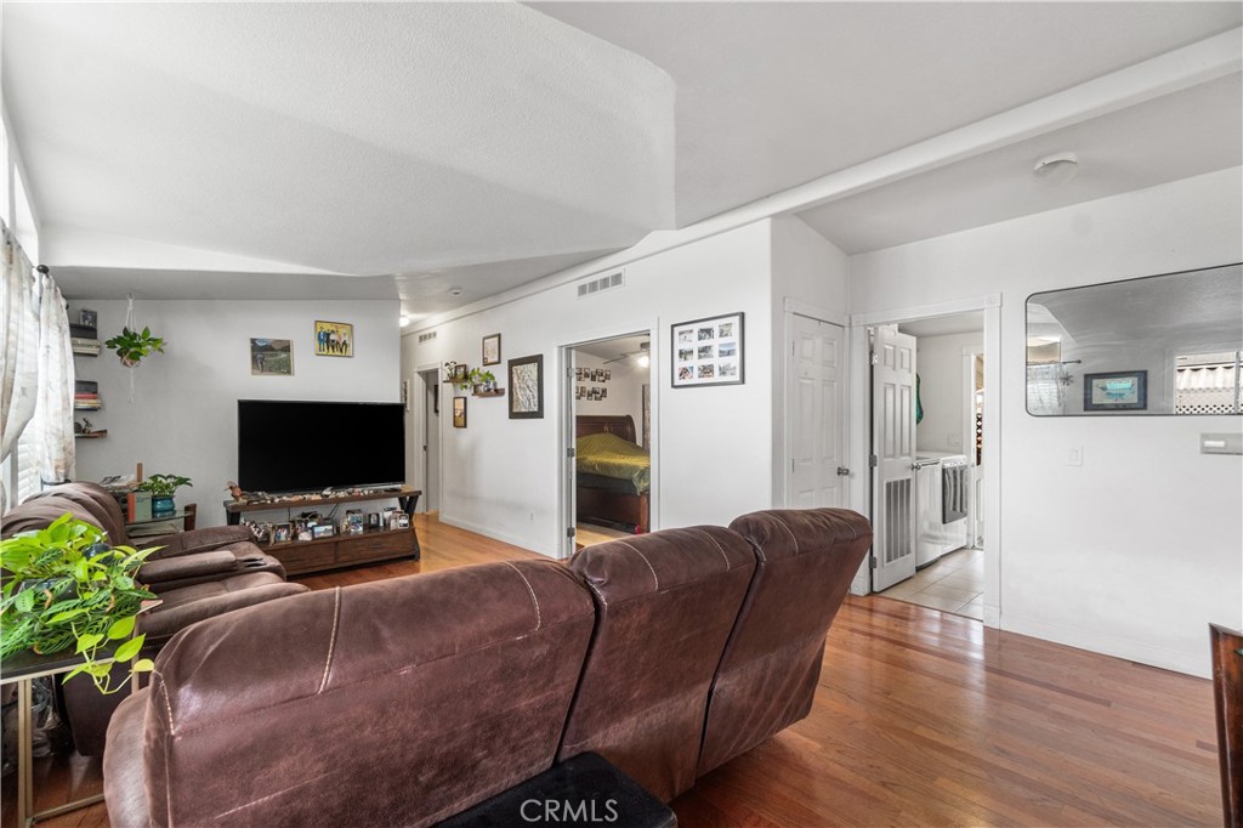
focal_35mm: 15
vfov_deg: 77.3
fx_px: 518
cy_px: 414
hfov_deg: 100.4
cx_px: 622
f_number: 7.1
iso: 320
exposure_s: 1/4
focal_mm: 10
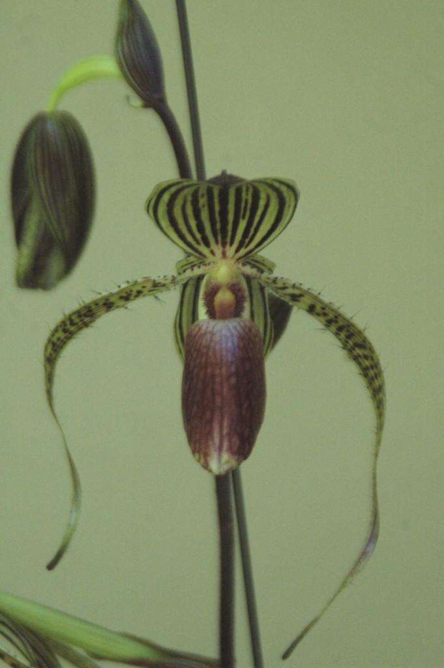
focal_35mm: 218
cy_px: 334
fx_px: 4030
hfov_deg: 6.3
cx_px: 222
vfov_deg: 9.5
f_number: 6
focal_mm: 145
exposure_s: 1/800
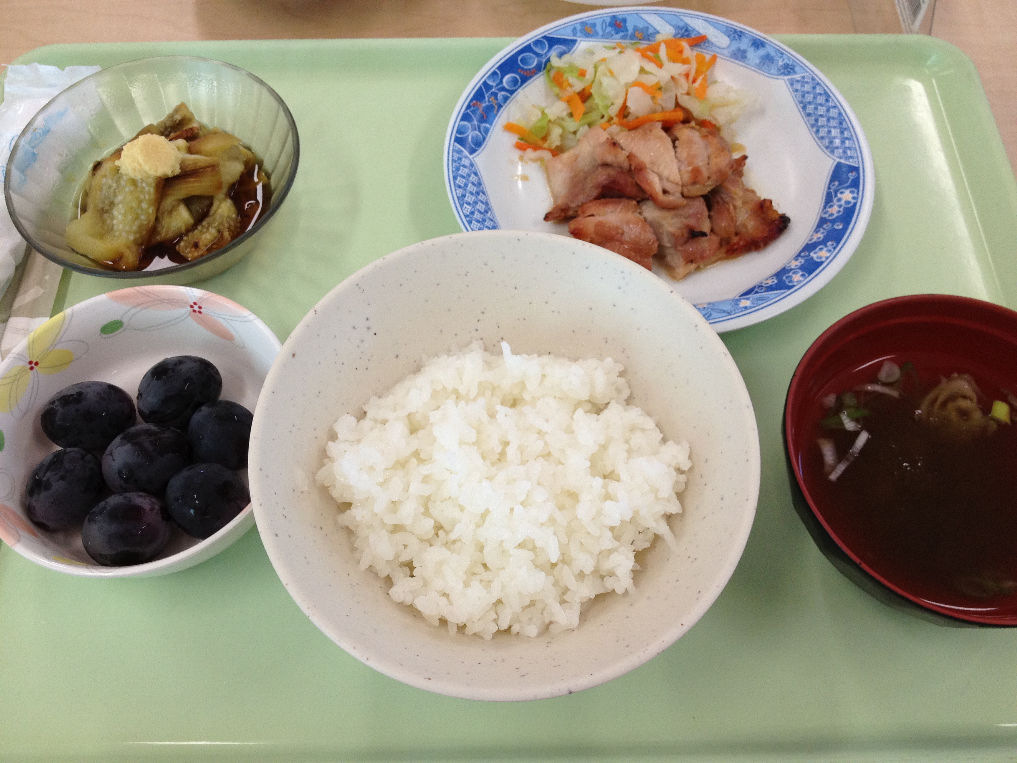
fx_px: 1028
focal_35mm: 35
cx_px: 508
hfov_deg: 52.6
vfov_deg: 40.7
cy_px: 382
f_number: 2.4
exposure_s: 1/120
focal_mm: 4.28
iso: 100
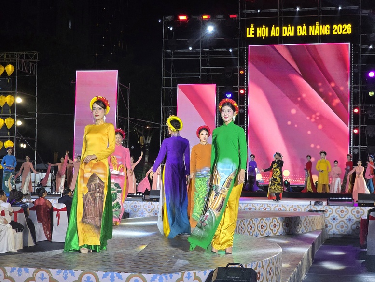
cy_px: 141
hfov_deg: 28.2
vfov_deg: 21.3
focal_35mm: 69
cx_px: 188
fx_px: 748
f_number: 2.4
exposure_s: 1/101
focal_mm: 7.9
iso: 100
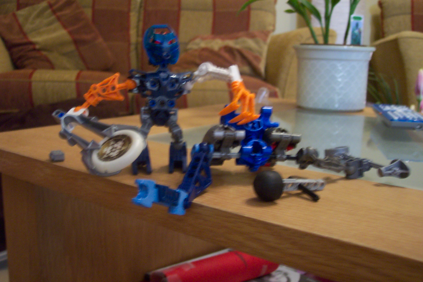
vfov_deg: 35.1
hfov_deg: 50.7
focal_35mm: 38
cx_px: 212
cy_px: 141
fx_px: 446
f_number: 2.8
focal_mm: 8
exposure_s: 1/8
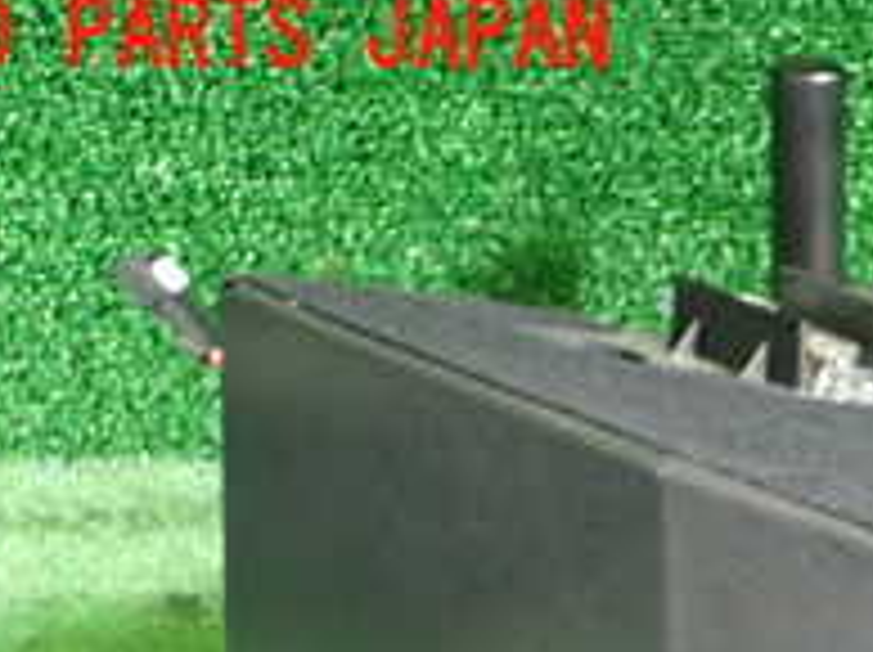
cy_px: 994
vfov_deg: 14.7
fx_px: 2343
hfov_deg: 19.4
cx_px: 1143
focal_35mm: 93
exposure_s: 1/30
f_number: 2.3
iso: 400
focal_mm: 5.4
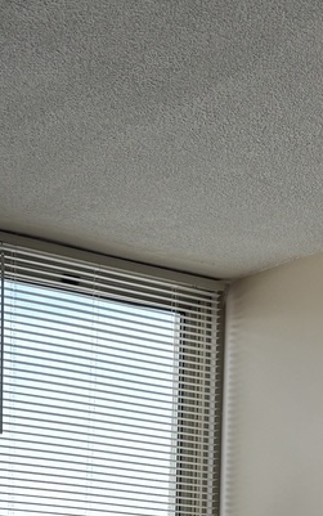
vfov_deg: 19.6
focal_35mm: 99
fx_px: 1393
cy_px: 645
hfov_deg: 13.2
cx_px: 107
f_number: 1.6
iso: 50
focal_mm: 5.96
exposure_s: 1/531
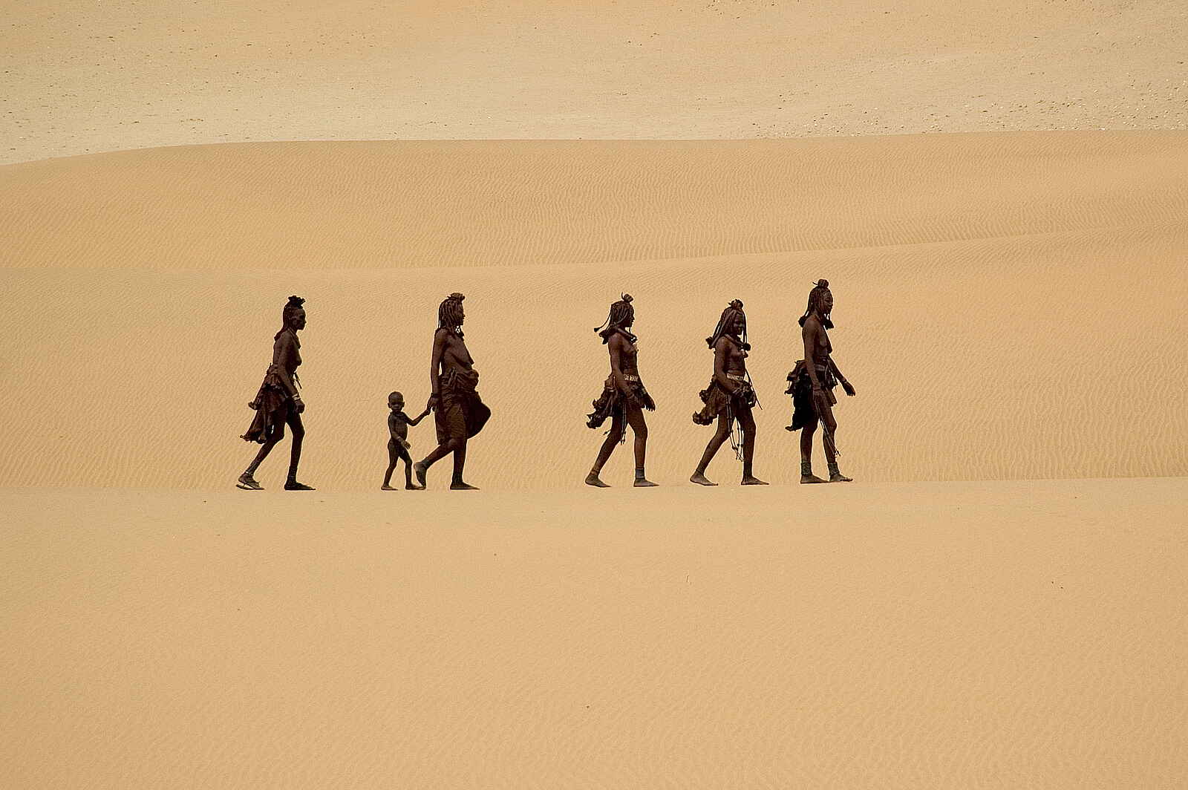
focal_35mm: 180
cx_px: 594
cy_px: 395
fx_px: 5935
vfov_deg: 7.6
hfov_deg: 11.4
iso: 200
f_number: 6.3
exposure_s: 1/640
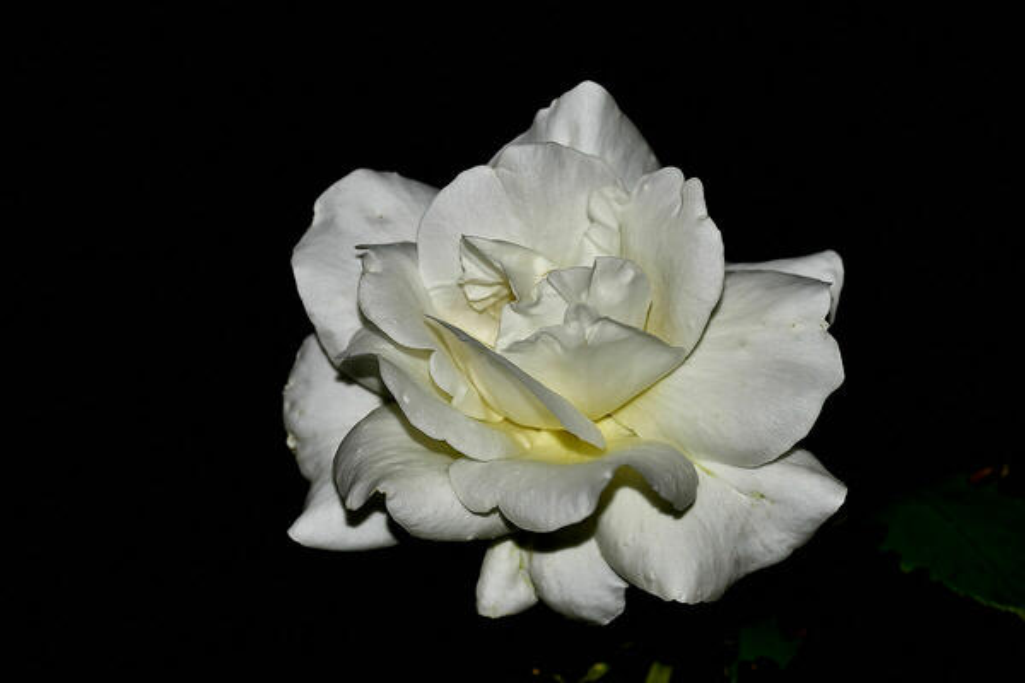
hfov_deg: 13.7
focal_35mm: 150
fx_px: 4270
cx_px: 512
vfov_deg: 9.1
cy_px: 342
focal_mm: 100
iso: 100
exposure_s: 1/320
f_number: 13
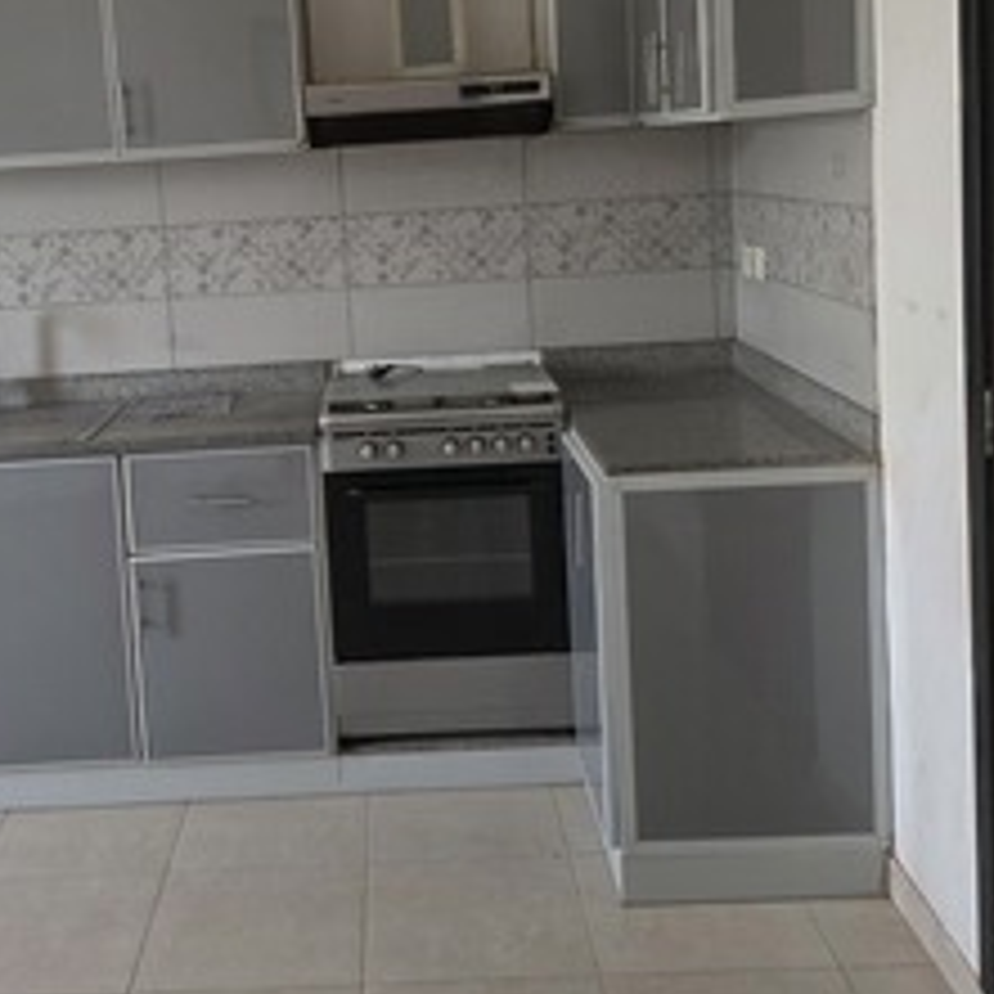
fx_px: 1364
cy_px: 299
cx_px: 335
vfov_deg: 39.4
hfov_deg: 39.6
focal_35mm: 42
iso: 320
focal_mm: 6.3
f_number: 1.7
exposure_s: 1/100
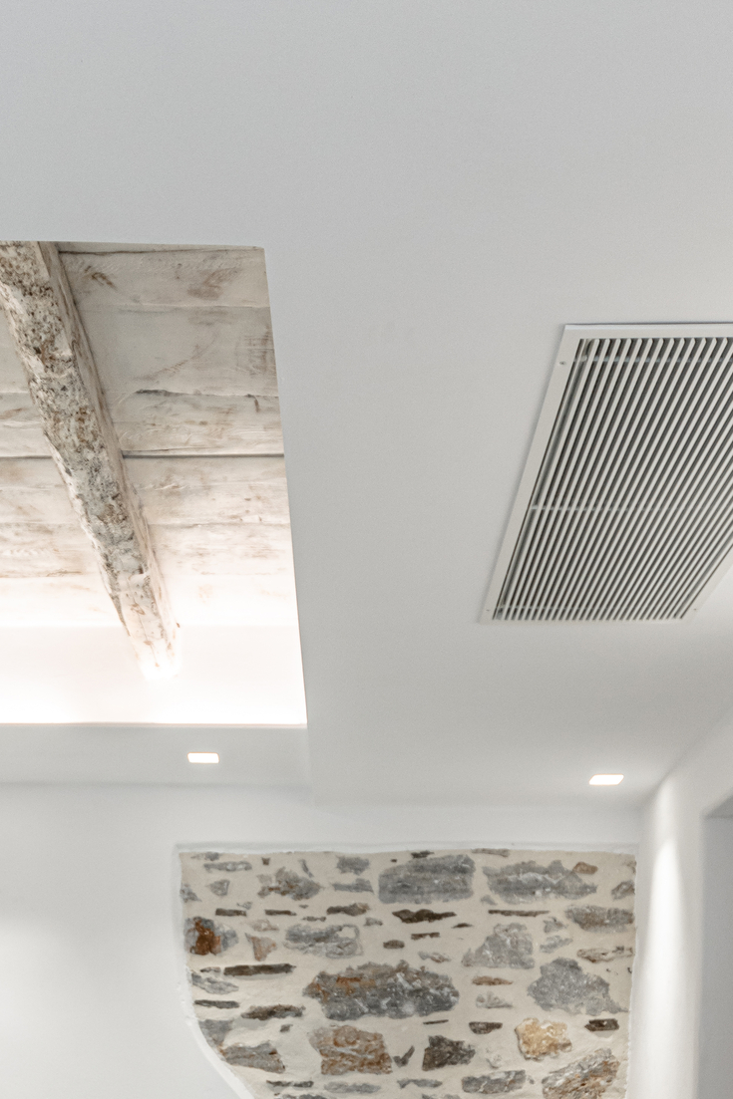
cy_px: 946
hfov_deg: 33.3
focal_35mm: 40
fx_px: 1222
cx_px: 287
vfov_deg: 44.9
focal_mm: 14
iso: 250
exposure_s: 1/100
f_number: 3.5
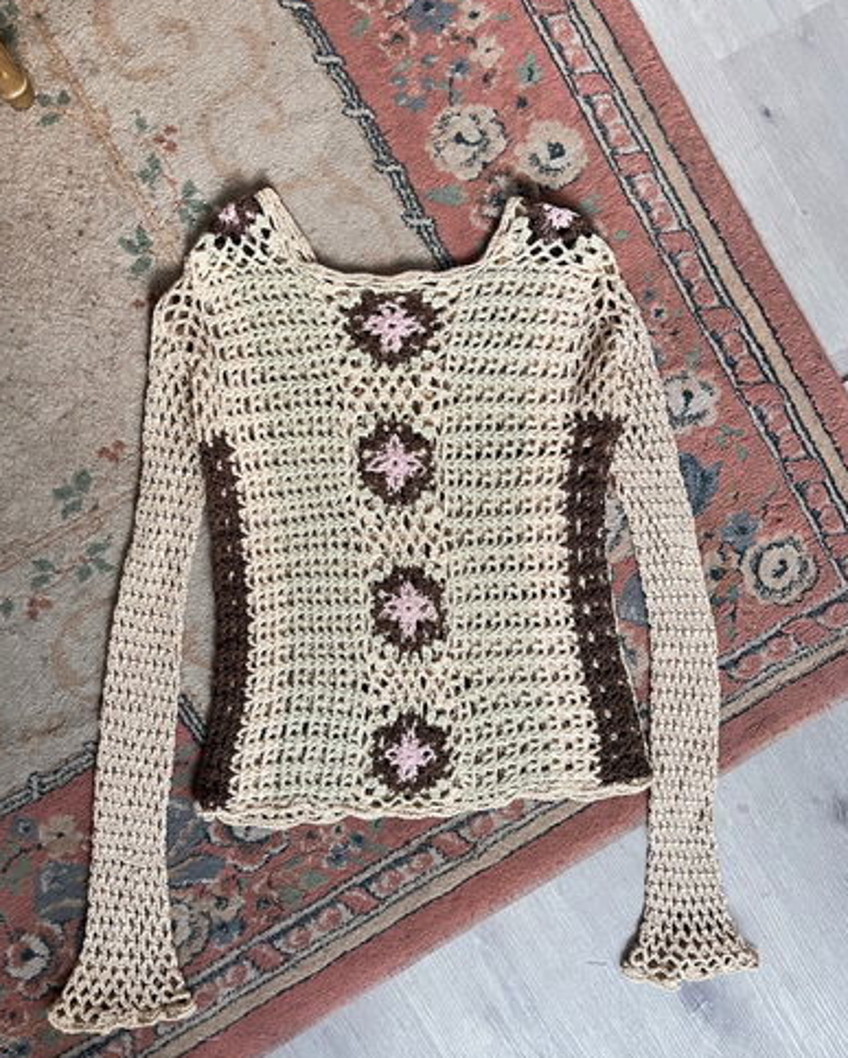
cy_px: 551
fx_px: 878
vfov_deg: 62.2
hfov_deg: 51.6
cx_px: 416
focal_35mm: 28
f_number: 1.6
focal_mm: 5.1
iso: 320
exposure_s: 1/60
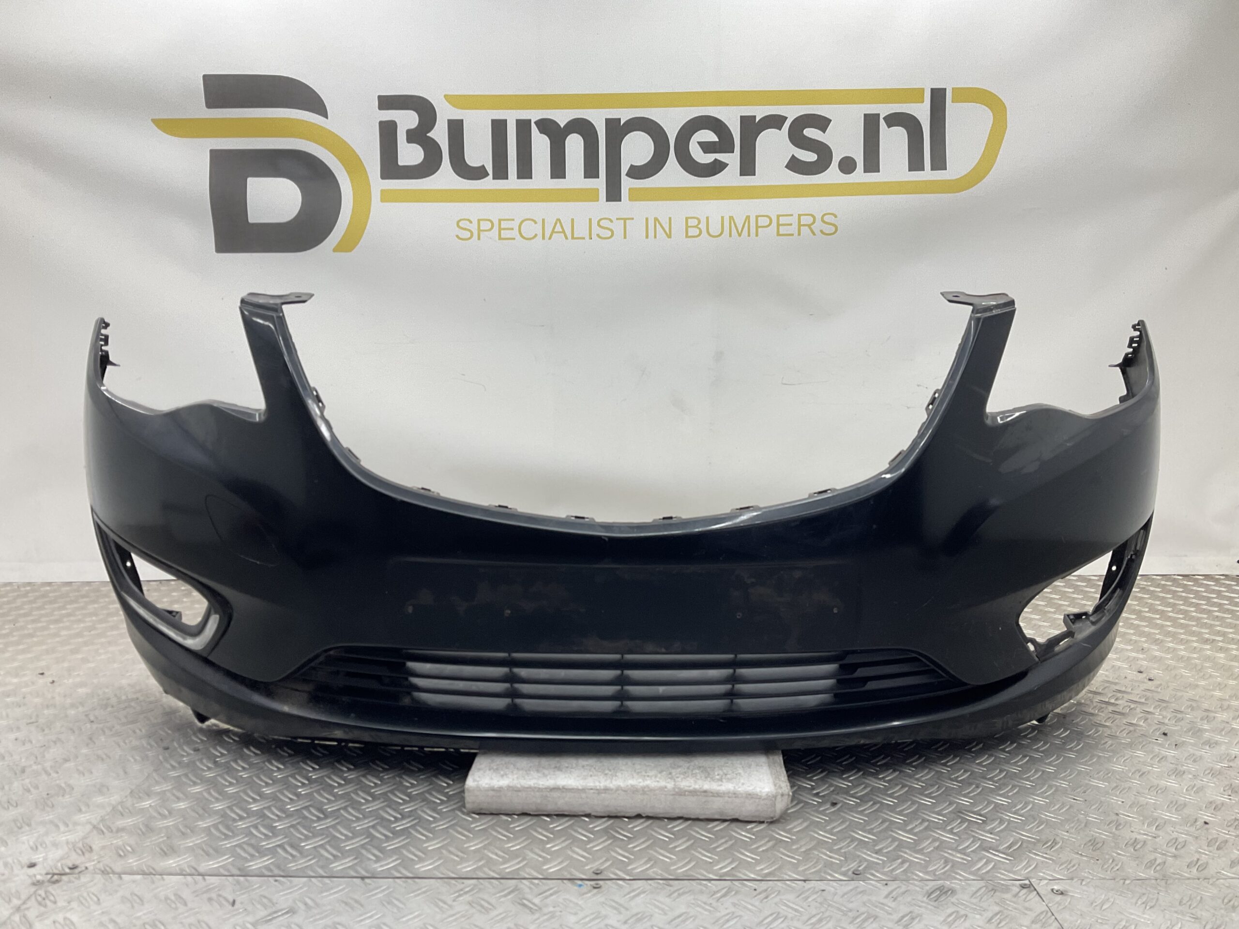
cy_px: 464
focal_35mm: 29
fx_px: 1038
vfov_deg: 48.2
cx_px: 620
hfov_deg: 61.7
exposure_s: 1/120
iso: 50
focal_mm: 3
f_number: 1.8
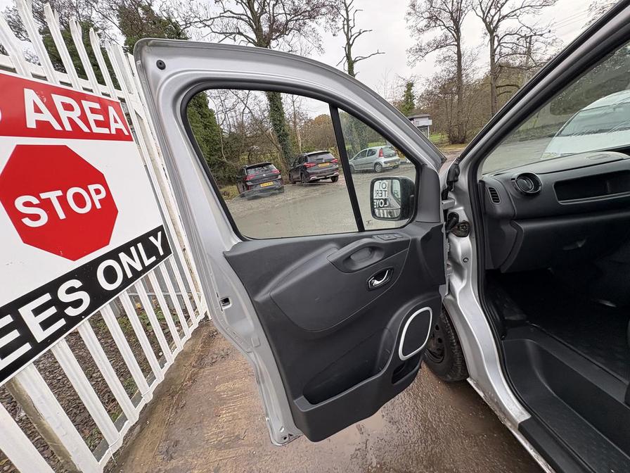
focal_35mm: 14
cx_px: 315
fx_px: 255
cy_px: 236
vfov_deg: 85.7
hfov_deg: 102.1
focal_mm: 2.22
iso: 64
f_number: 2.2
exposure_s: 1/99
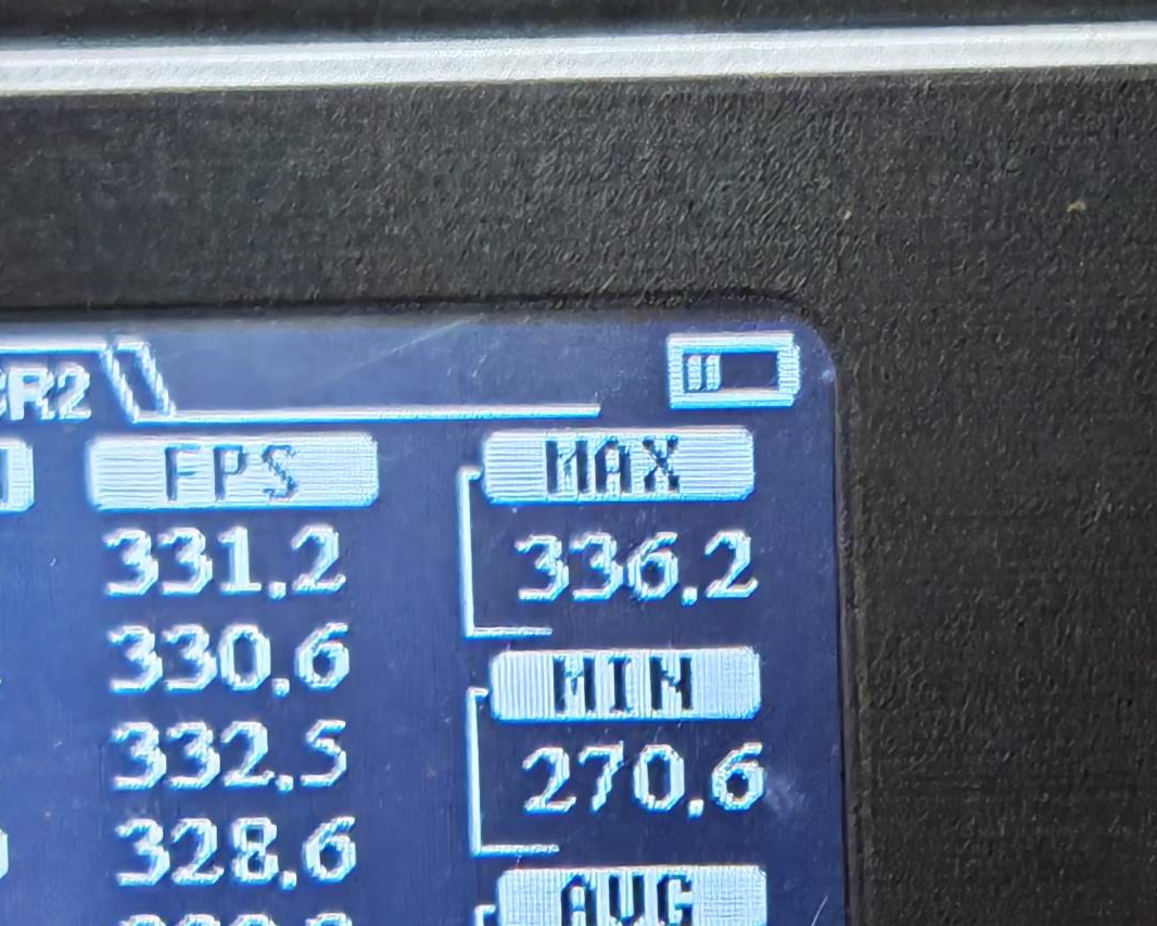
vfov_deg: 8.6
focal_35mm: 180
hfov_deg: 10.7
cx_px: 968
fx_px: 6164
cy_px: 721
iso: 200
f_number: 1.4
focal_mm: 6.83
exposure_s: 1/50
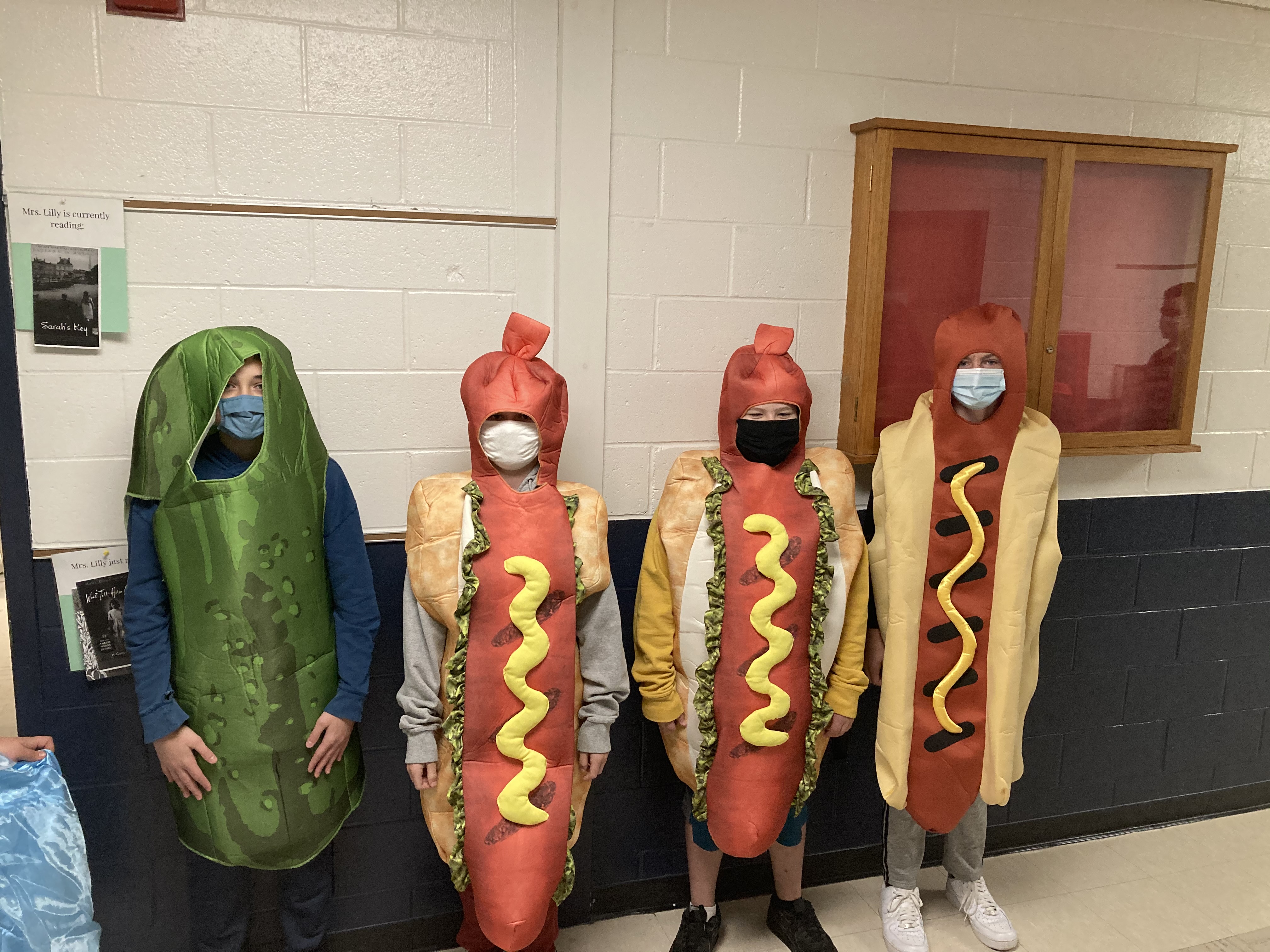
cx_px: 635
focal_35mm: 28
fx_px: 1027
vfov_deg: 49.7
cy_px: 476
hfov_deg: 63.4
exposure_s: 1/60
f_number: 1.8
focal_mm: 3.99
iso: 250
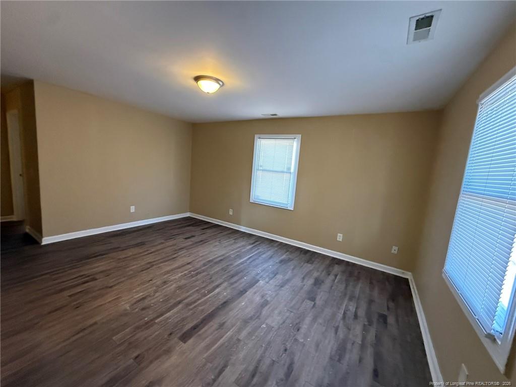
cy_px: 194
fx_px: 209
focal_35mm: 14
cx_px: 258
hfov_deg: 102.1
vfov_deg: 85.7
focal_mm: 2.22
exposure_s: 1/60
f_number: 2.2
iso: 800
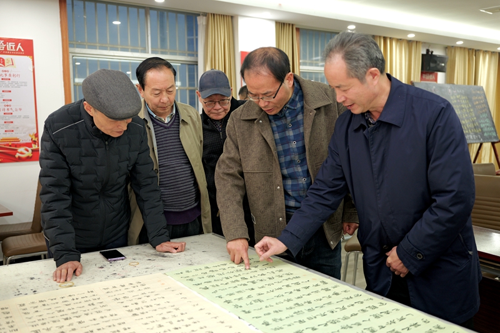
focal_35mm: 34
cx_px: 250
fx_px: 472
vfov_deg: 38.9
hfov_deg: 55.8
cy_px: 166
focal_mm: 34
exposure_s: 1/60
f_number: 2.8
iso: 640
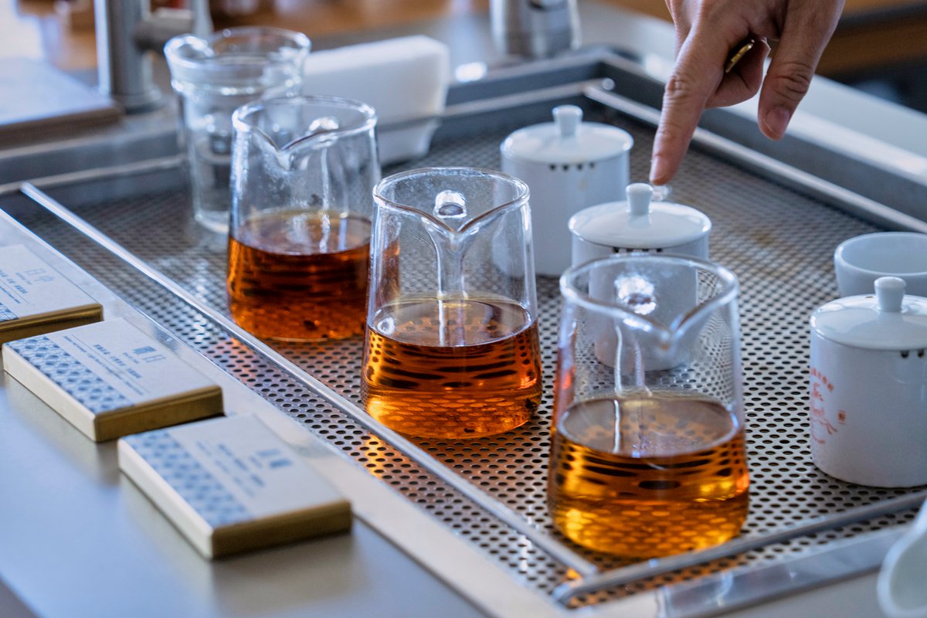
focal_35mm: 105
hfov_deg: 19.5
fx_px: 2704
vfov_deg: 13.0
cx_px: 464
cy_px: 309
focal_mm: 70
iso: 800
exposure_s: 1/160
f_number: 3.2
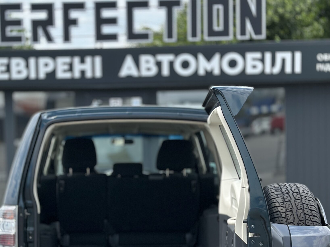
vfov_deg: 19.6
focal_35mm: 75
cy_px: 160
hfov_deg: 25.9
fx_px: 715
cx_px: 113
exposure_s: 1/2304
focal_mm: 6.86
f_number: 1.78
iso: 100
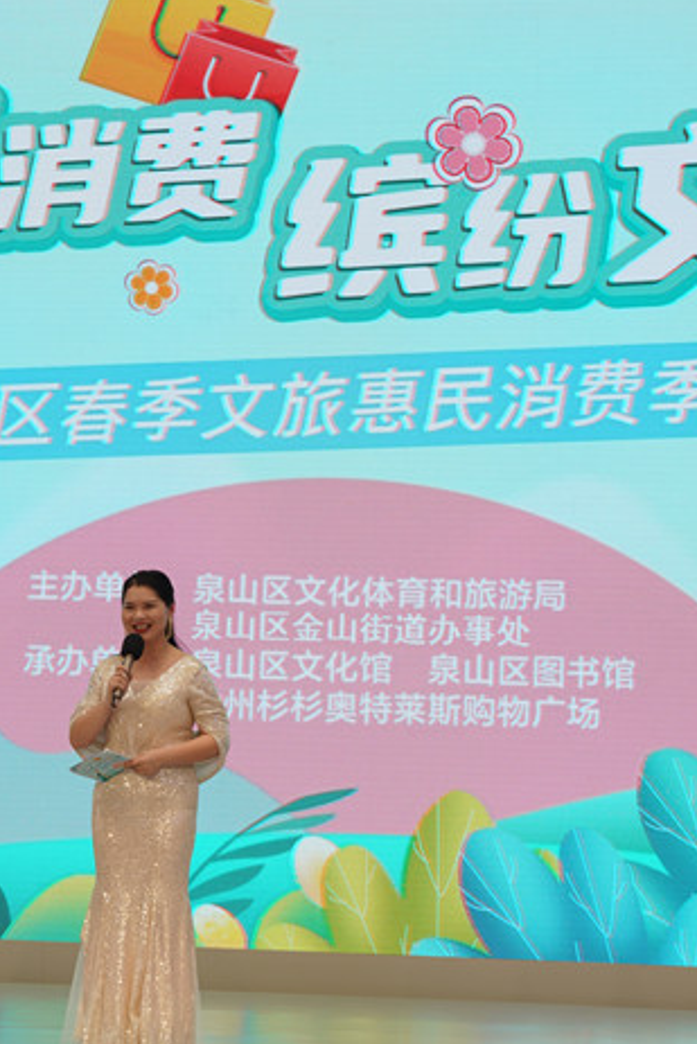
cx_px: 359
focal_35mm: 77
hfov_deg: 17.8
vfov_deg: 26.5
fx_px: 2220
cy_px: 511
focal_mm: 44.3
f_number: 4.5
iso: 100
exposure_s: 1/125
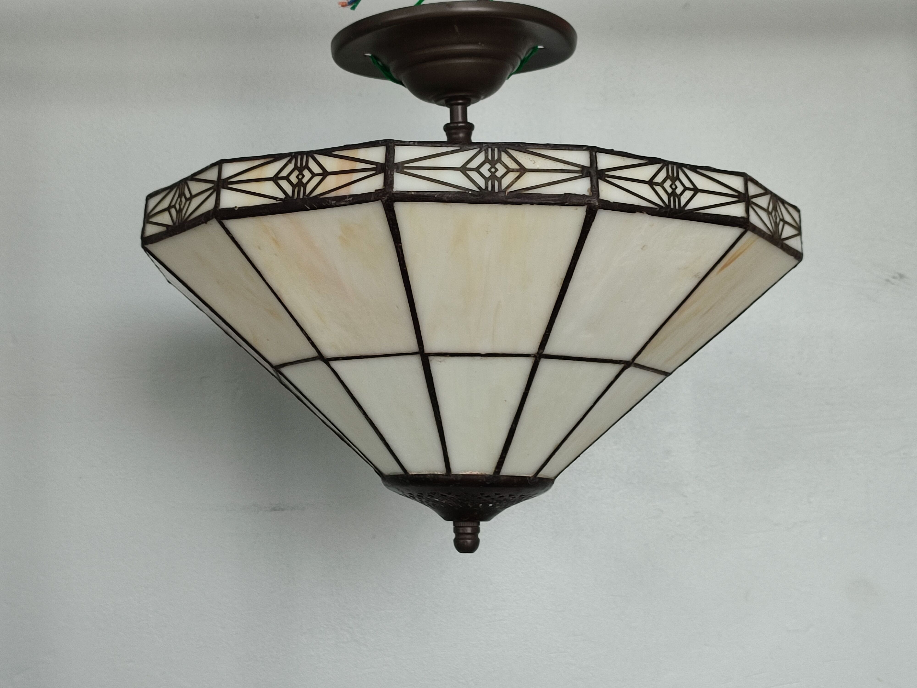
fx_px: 636
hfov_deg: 71.6
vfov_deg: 56.8
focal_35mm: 24
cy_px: 344
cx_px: 458
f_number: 1.89
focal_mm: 5.89
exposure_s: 1/33
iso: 336
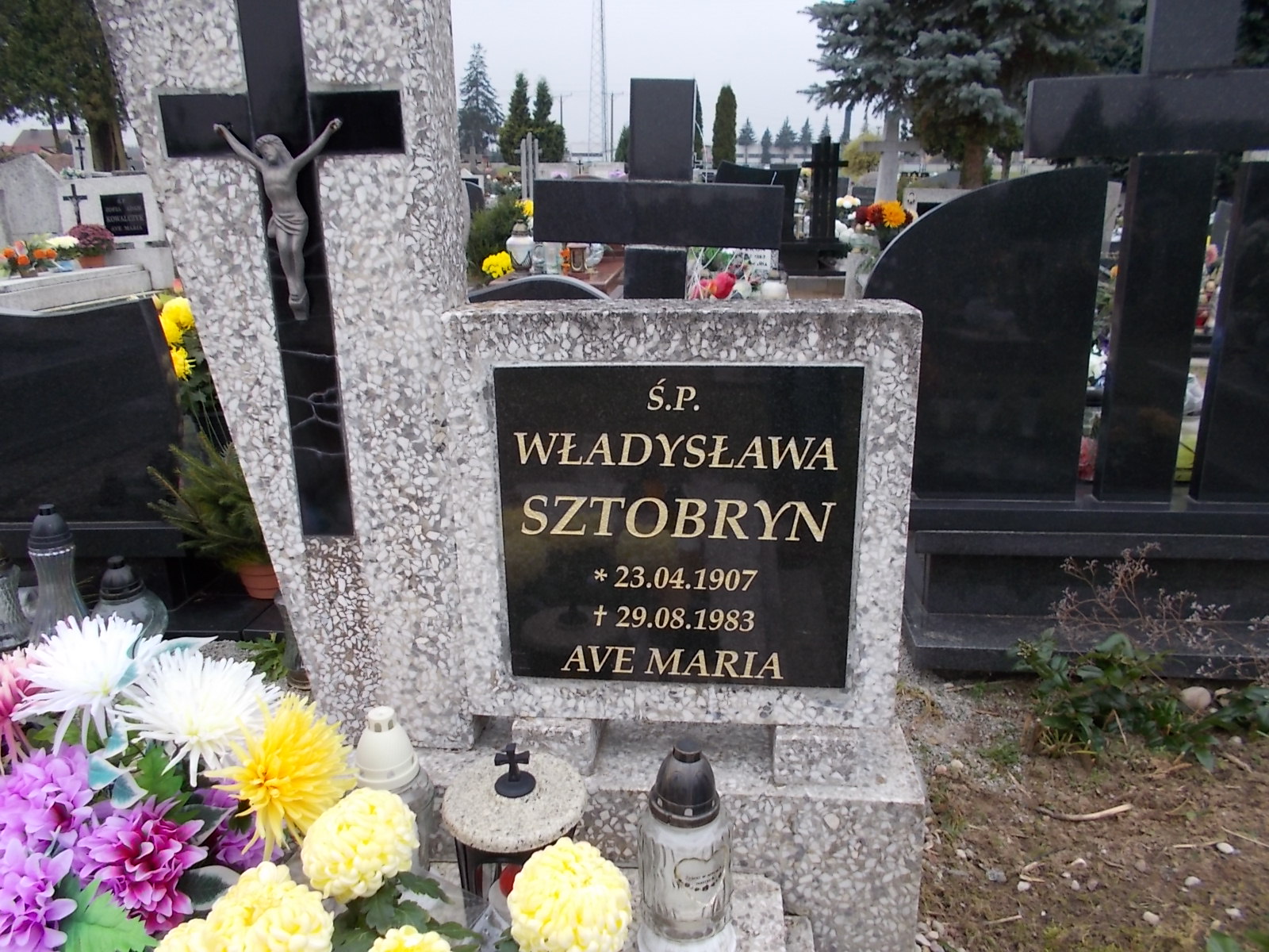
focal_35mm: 26
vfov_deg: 53.1
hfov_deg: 67.3
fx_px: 953
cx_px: 634
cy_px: 476
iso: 80
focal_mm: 4.6
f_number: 3.2
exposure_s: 1/60
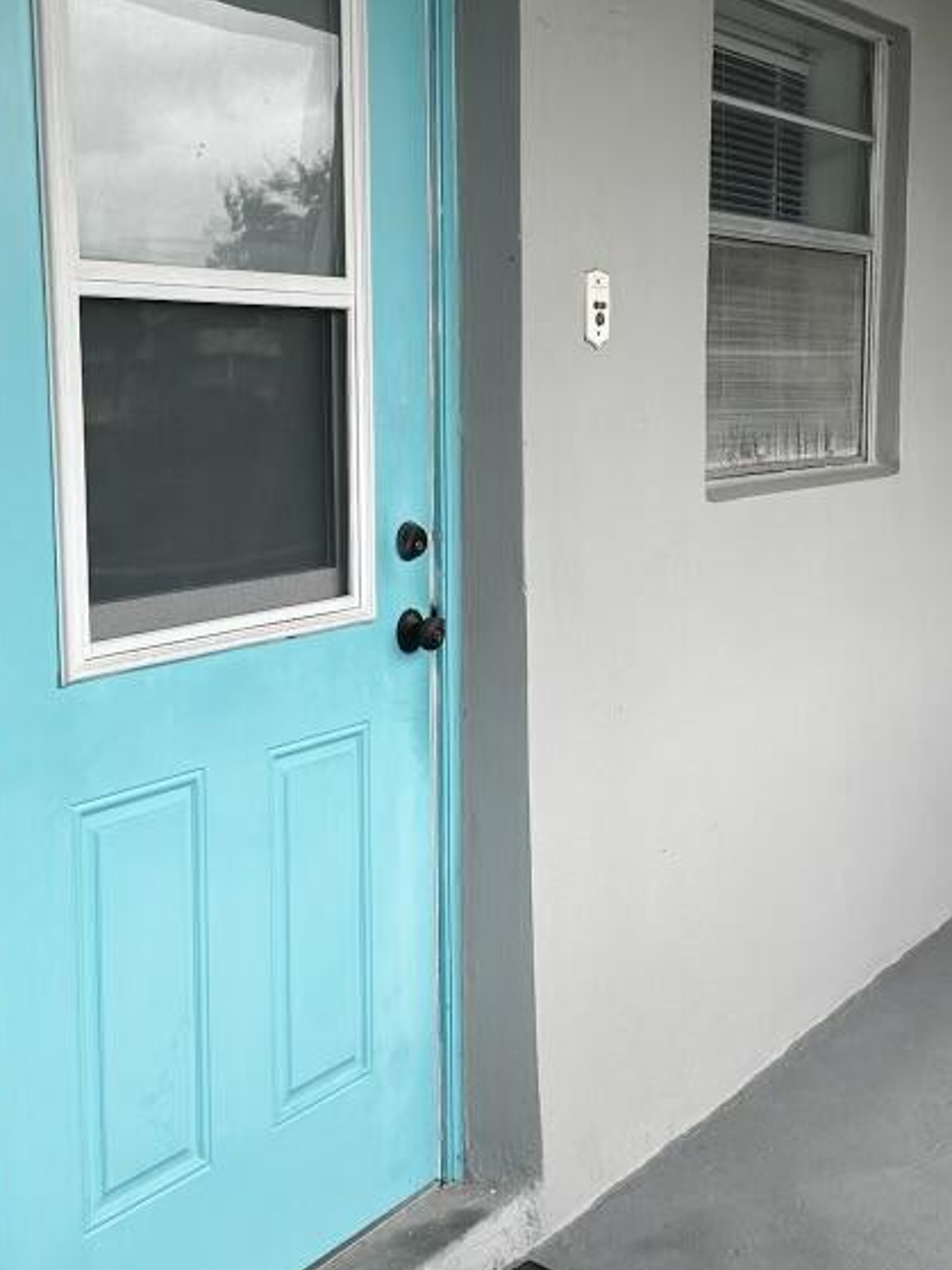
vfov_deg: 42.8
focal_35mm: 44
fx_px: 1614
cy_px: 541
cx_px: 409
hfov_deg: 32.8
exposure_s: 1/650
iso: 80
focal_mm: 6.86
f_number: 1.78
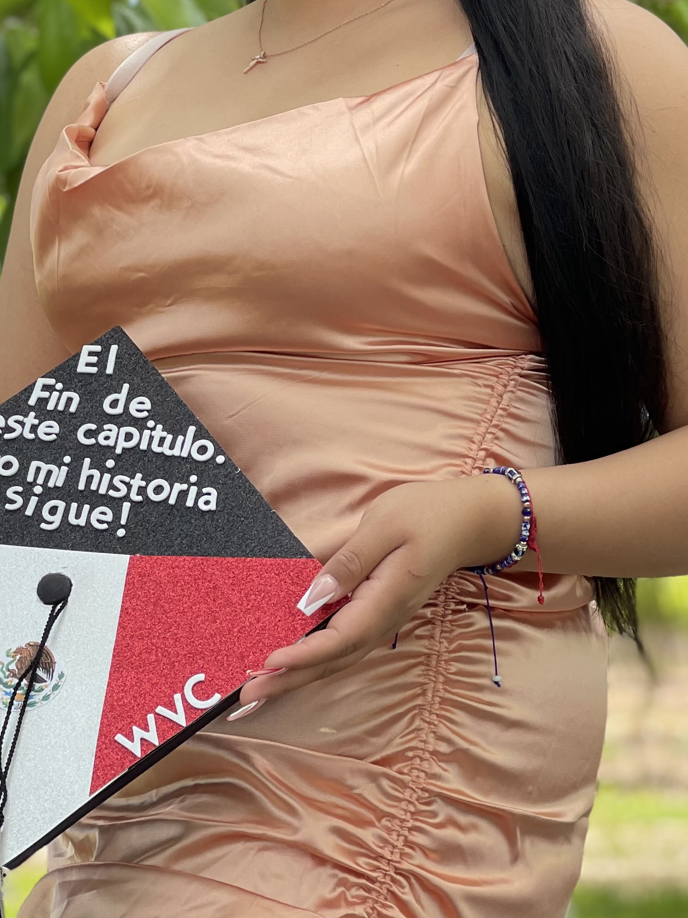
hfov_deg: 11.5
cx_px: 155
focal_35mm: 128
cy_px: 197
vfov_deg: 15.3
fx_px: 3392
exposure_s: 1/139
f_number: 2.2
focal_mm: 7.5
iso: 20
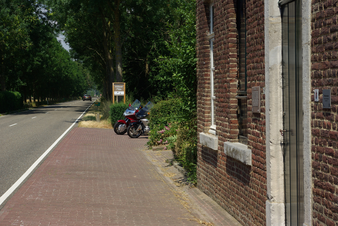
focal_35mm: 82
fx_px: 776
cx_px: 169
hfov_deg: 24.6
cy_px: 113
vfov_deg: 16.6
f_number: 9.5
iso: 100
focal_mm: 55
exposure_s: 1/180
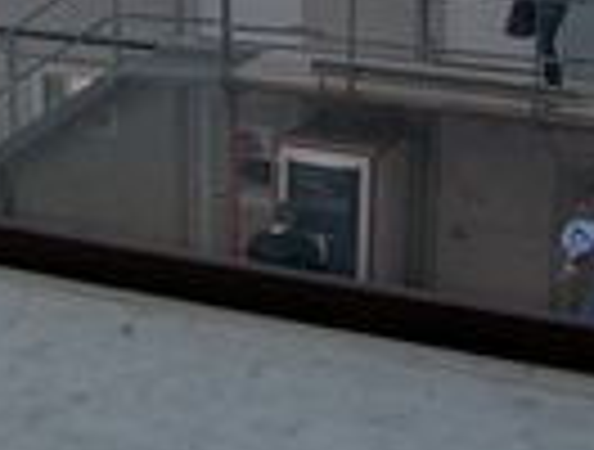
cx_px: 32
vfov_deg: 15.2
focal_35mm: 97
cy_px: 45
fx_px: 1671
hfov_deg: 19.7
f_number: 2.7
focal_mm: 6.1
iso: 64
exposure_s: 1/500
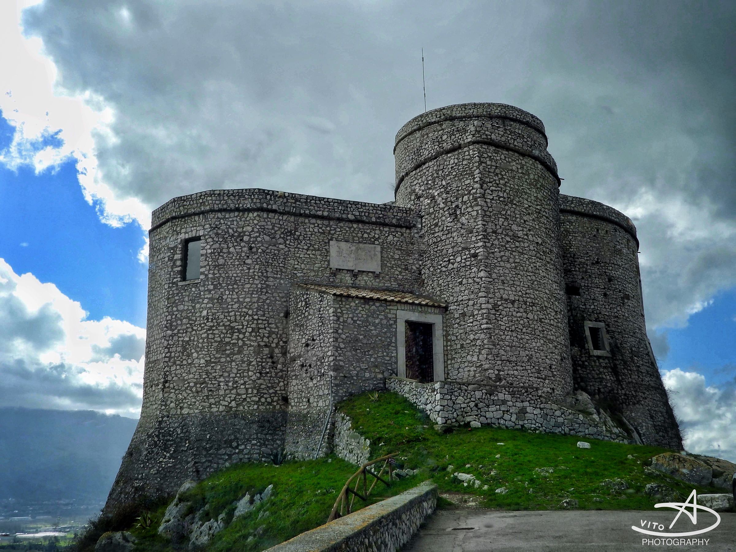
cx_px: 368
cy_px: 276
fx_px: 680
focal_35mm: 32
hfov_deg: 56.8
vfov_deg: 44.2
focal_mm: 5.8
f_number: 3.2
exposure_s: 1/1250
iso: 100
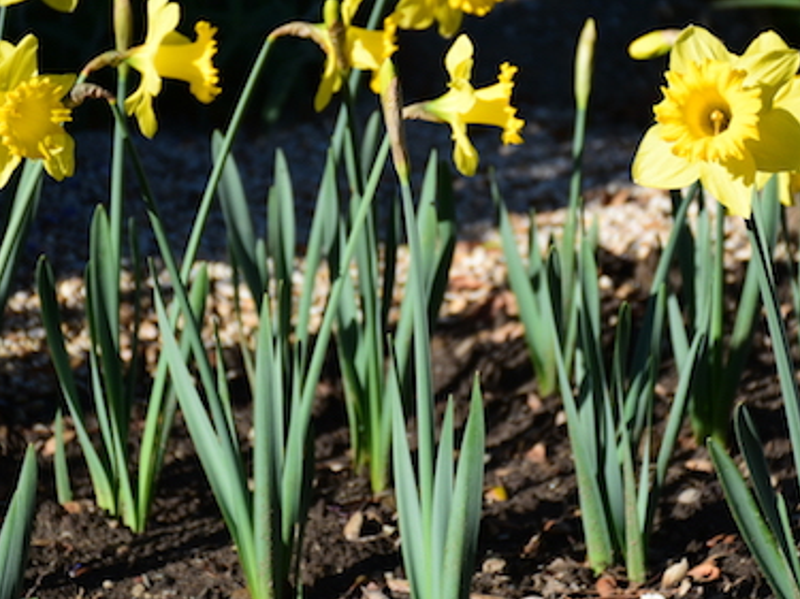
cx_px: 439
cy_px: 205
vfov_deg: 7.0
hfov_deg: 9.3
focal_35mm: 212
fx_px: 4894
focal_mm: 85
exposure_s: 1/500
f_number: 5.6
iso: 125
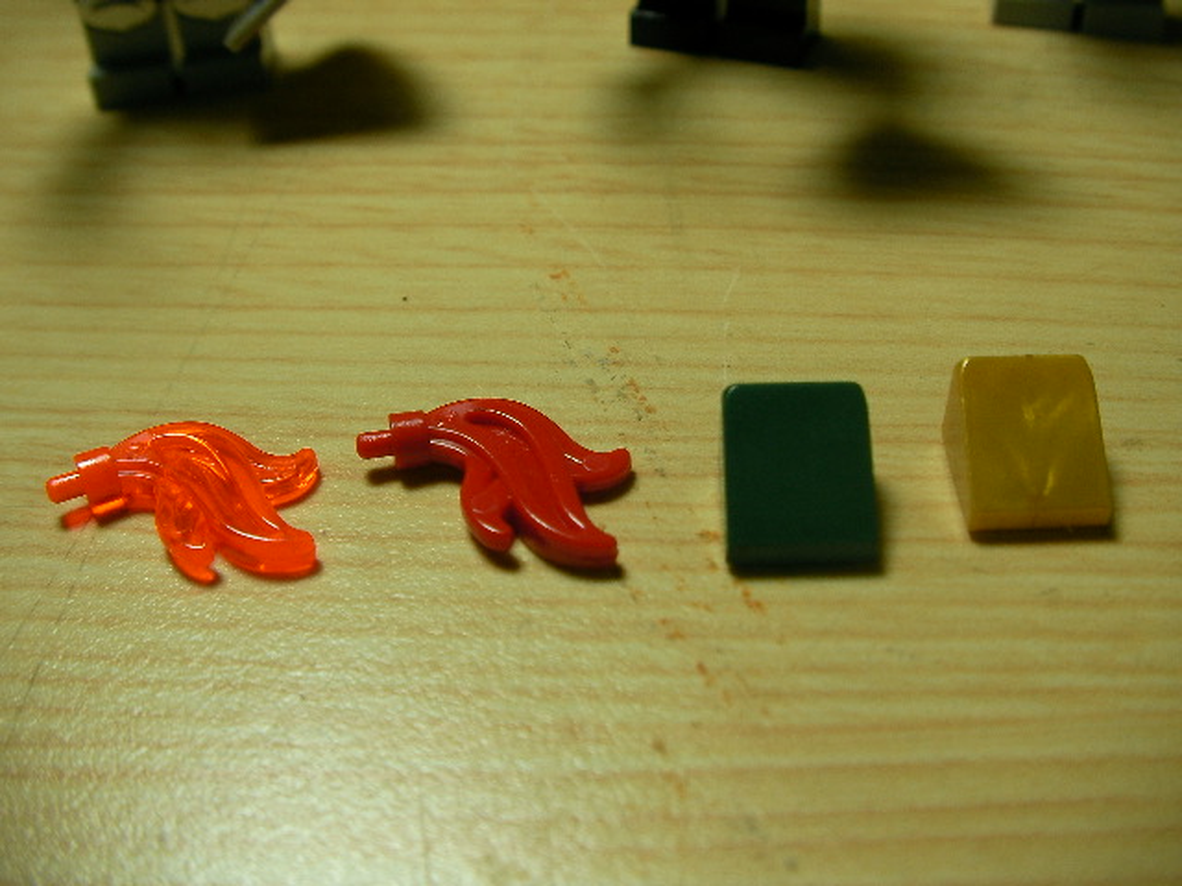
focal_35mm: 38
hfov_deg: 49.0
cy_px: 443
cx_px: 591
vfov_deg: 37.7
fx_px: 1298
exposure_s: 1/65.3
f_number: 3.5
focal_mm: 6.3
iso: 50
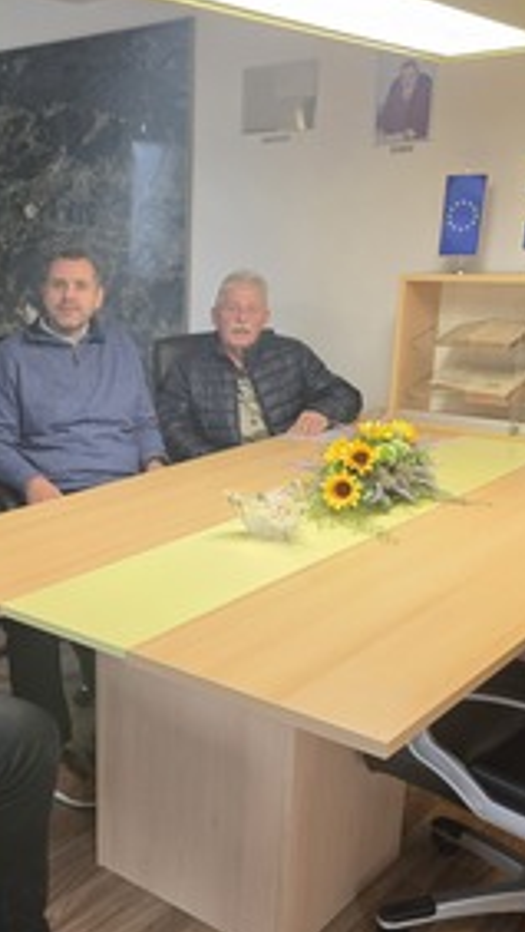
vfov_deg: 50.2
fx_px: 988
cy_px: 549
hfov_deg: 28.8
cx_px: 73
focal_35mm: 40
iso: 200
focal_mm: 6.3
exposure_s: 1/100
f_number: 1.7
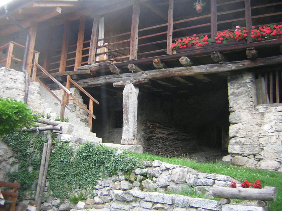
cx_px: 141
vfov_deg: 39.7
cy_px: 106
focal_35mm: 36
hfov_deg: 51.4
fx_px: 293
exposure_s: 1/58.8
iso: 50
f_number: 2.6
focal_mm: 4.7
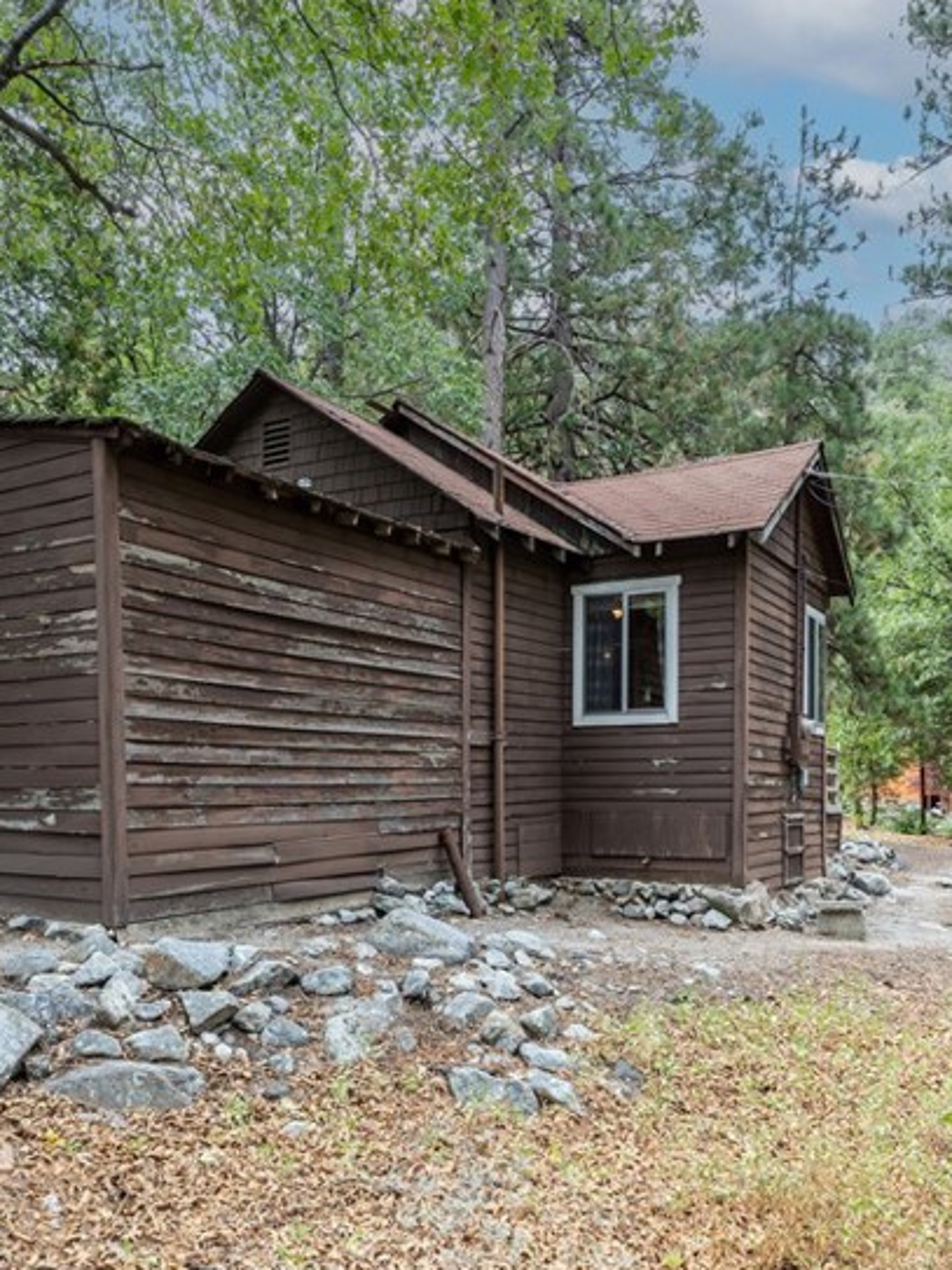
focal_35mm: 29
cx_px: 468
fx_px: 1064
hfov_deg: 48.2
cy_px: 782
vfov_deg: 61.0
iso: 100
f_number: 8
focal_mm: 16
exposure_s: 1/15
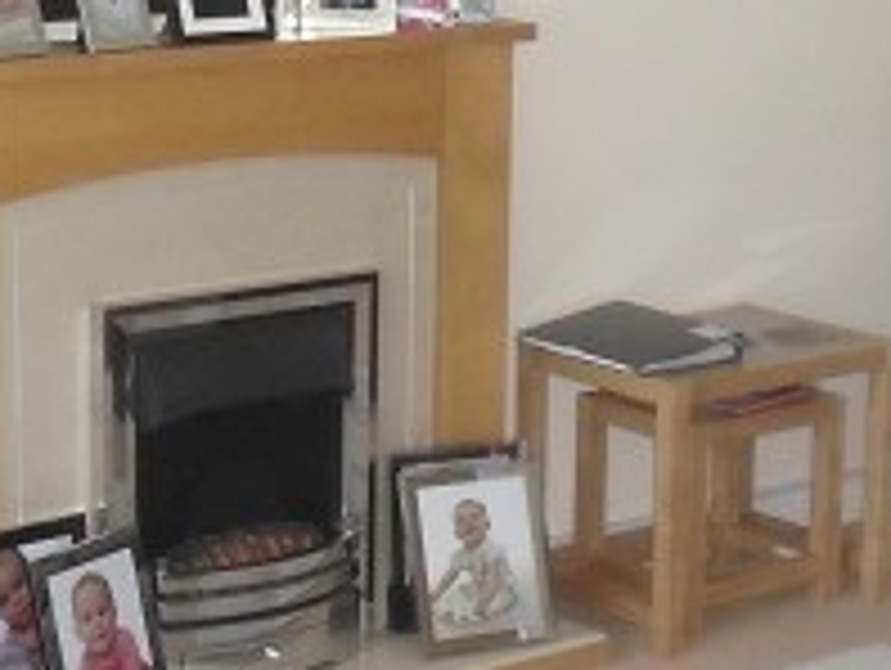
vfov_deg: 13.1
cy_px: 211
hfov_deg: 17.0
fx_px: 2912
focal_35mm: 113
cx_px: 886
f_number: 3.2
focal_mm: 6.3
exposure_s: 1/45
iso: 320
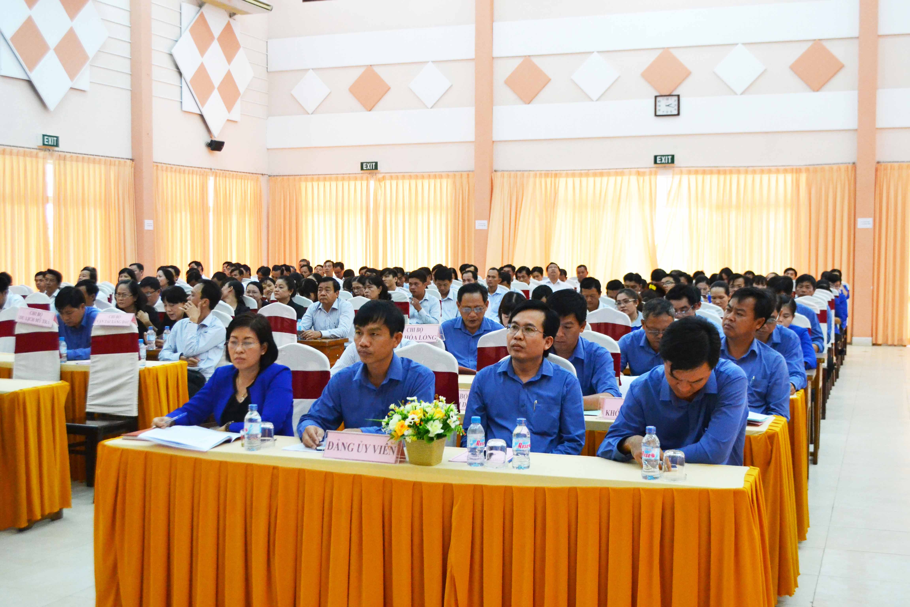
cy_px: 304
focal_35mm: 44
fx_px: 1099
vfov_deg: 30.8
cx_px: 455
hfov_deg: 45.0
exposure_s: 1/60
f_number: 4.5
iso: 2200
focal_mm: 29
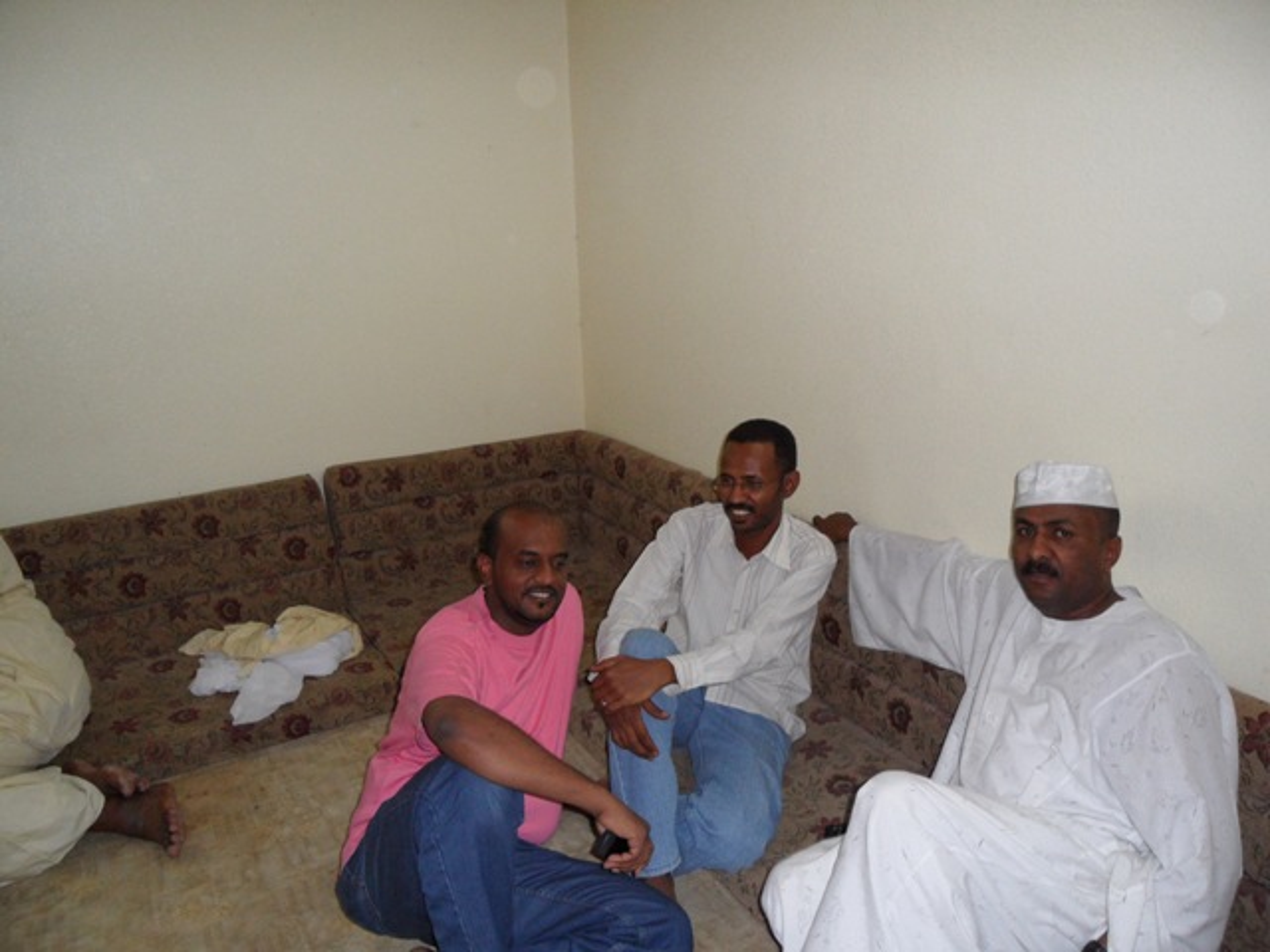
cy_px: 476
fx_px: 991
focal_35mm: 27
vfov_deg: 51.4
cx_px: 635
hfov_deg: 65.3
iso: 200
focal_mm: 4.9
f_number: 3.5
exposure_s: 1/45
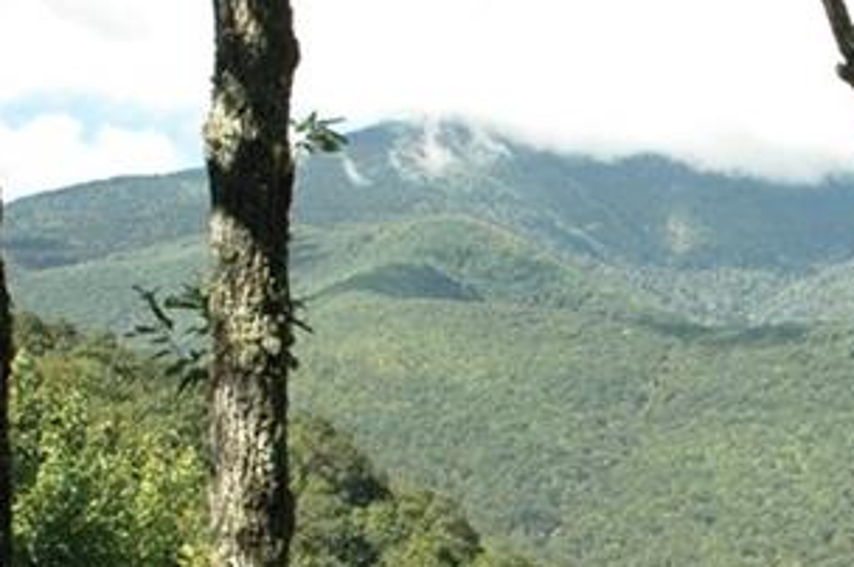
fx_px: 2156
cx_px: 671
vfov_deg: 14.6
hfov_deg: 22.1
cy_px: 637
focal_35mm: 91
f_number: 9
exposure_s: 1/320
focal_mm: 18
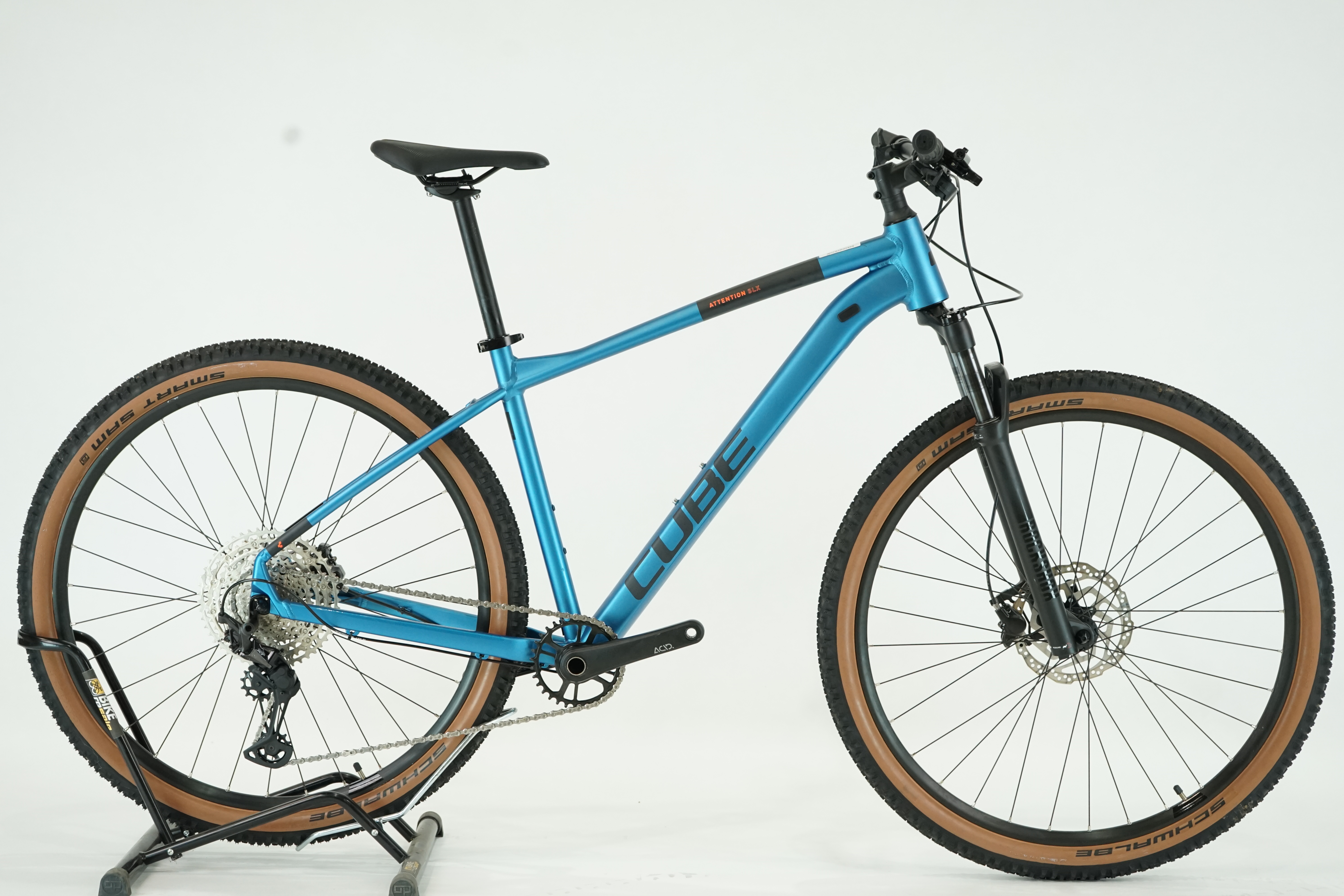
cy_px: 448
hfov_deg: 31.4
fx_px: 2389
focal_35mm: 64
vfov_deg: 21.2
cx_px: 672
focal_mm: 64
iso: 1600
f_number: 5.6
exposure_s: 1/200
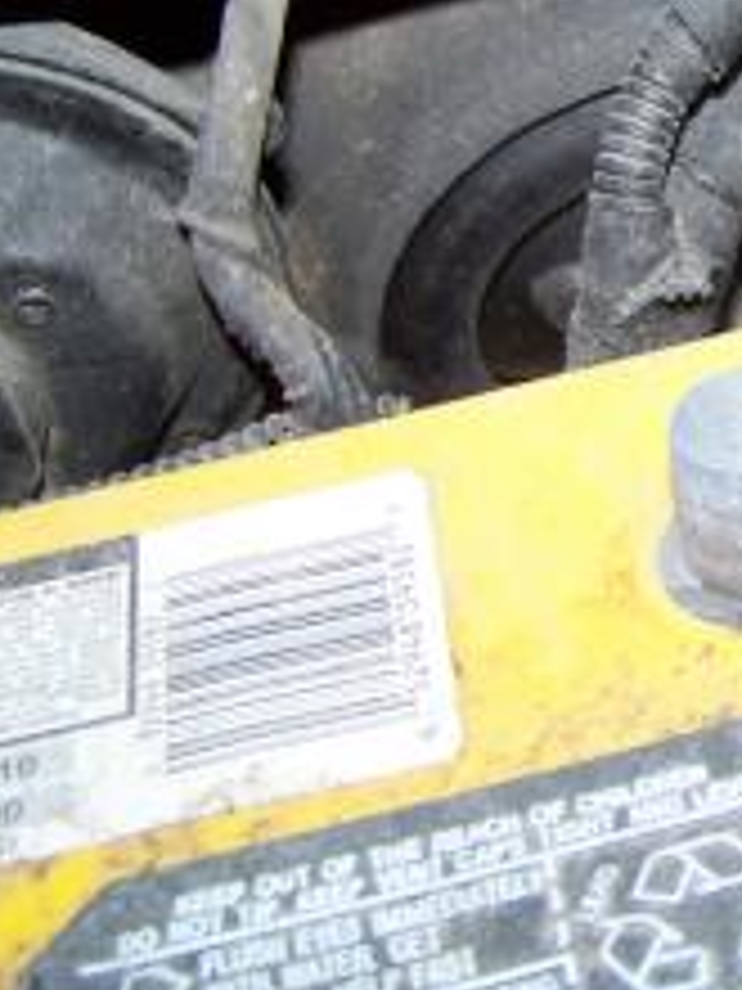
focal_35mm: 82
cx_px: 962
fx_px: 2344
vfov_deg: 23.6
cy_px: 263
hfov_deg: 17.0
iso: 62
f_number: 2.8
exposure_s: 1/30
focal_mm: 5.85
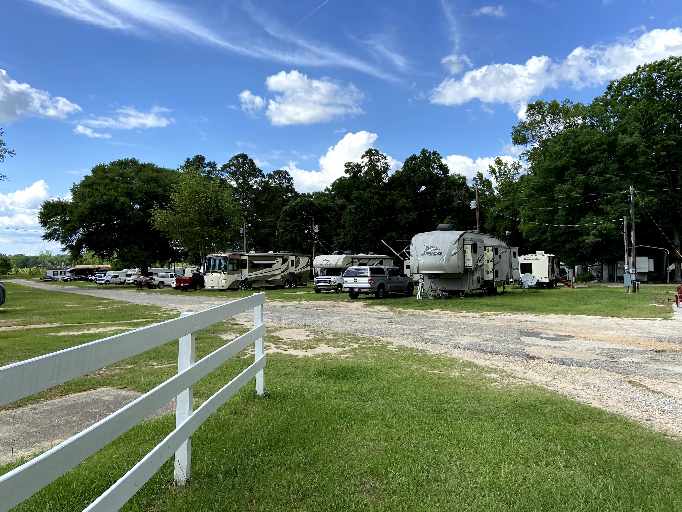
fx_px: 512
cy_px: 256
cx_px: 341
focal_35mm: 26
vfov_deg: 53.1
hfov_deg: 67.3
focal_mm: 4.25
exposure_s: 1/2028
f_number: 1.8
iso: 32
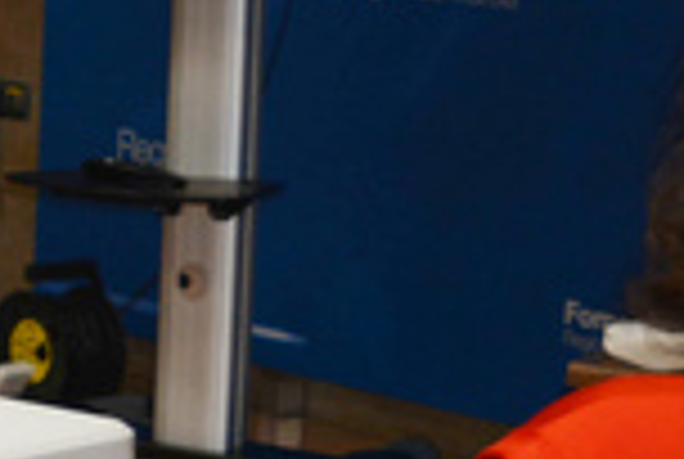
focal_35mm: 191
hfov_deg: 9.7
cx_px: -819
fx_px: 3643
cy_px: 94
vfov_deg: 7.2
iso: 400
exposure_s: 1/80
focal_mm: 27
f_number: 4
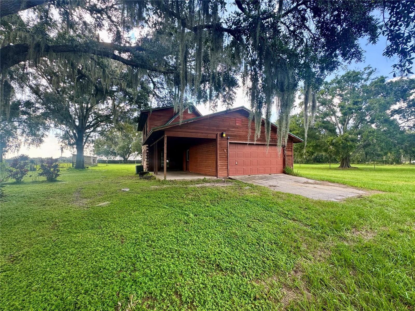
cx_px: 208
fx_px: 168
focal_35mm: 14
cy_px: 156
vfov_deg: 85.7
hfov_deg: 102.1
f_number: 2.2
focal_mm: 2.22
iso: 40
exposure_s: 1/108
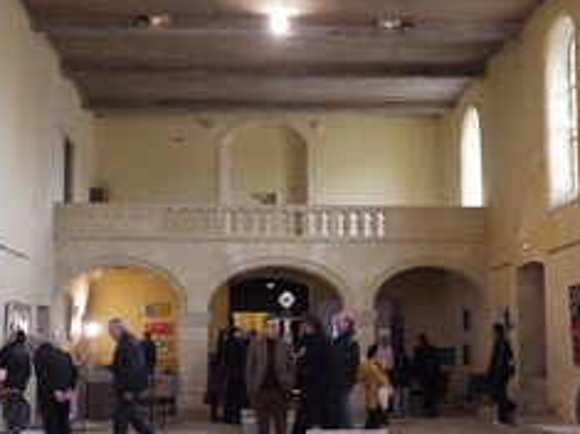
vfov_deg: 29.5
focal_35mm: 49
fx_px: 821
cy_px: 284
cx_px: 296
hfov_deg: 38.9
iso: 800
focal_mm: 16
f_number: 3.7
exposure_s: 1/40
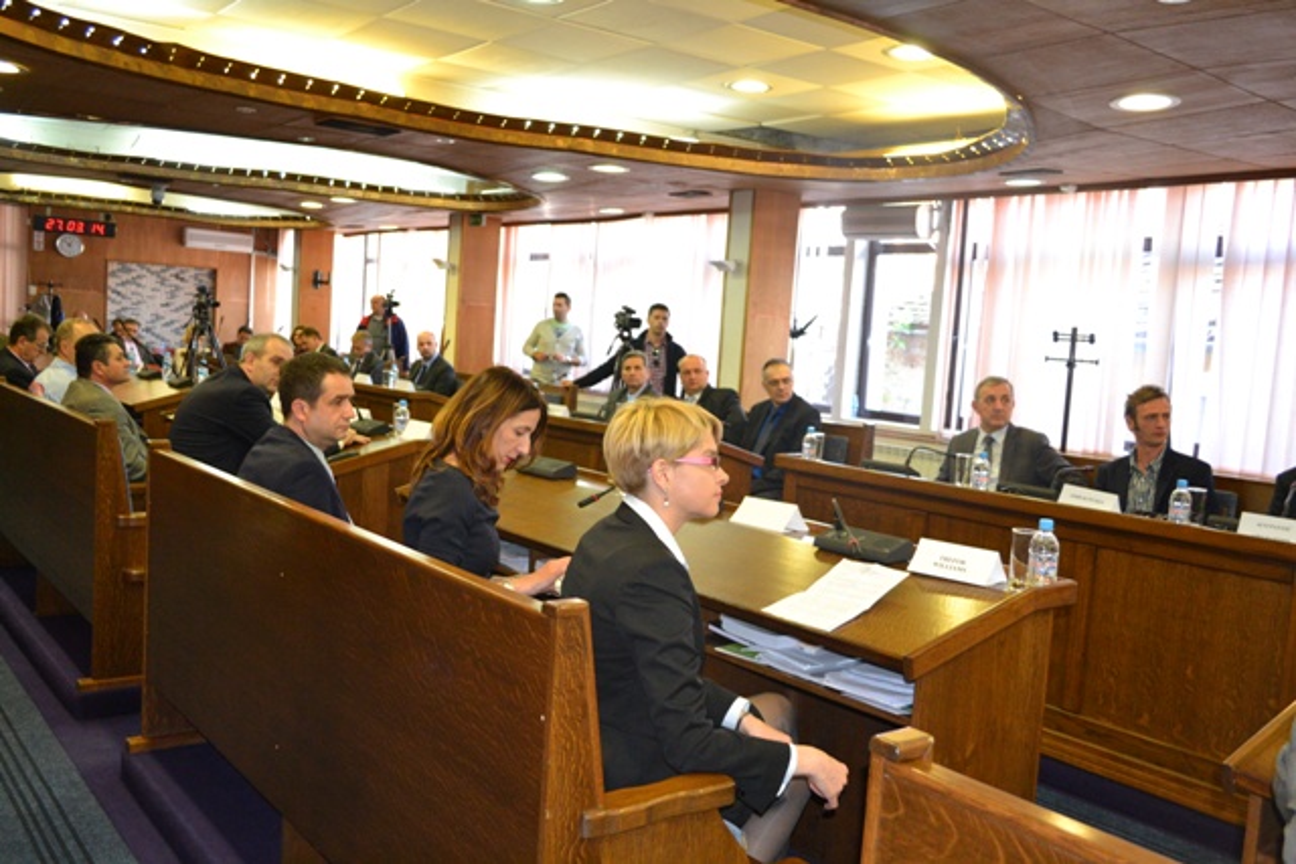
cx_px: 648
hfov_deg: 57.2
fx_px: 1188
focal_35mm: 33
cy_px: 432
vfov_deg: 40.0
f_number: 3.8
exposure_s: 1/60
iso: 2000
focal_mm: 22
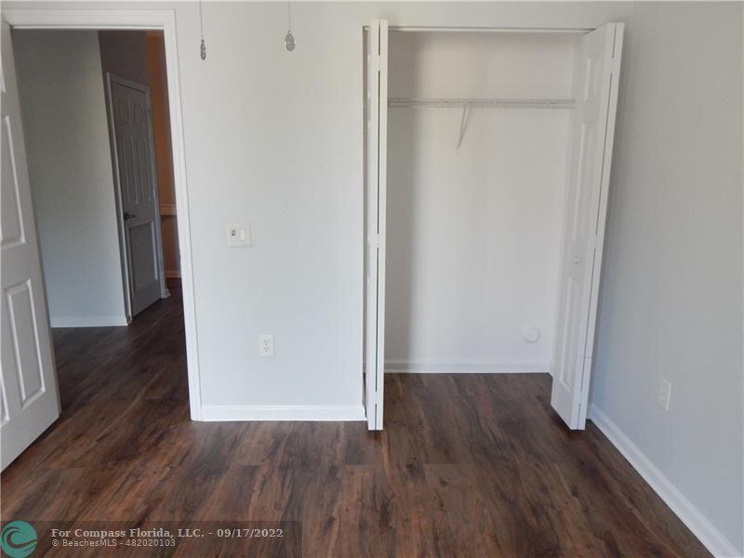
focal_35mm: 25
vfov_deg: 54.9
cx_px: 372
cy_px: 279
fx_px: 537
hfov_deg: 69.4
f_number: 3.1
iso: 400
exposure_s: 1/60
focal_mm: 4.5
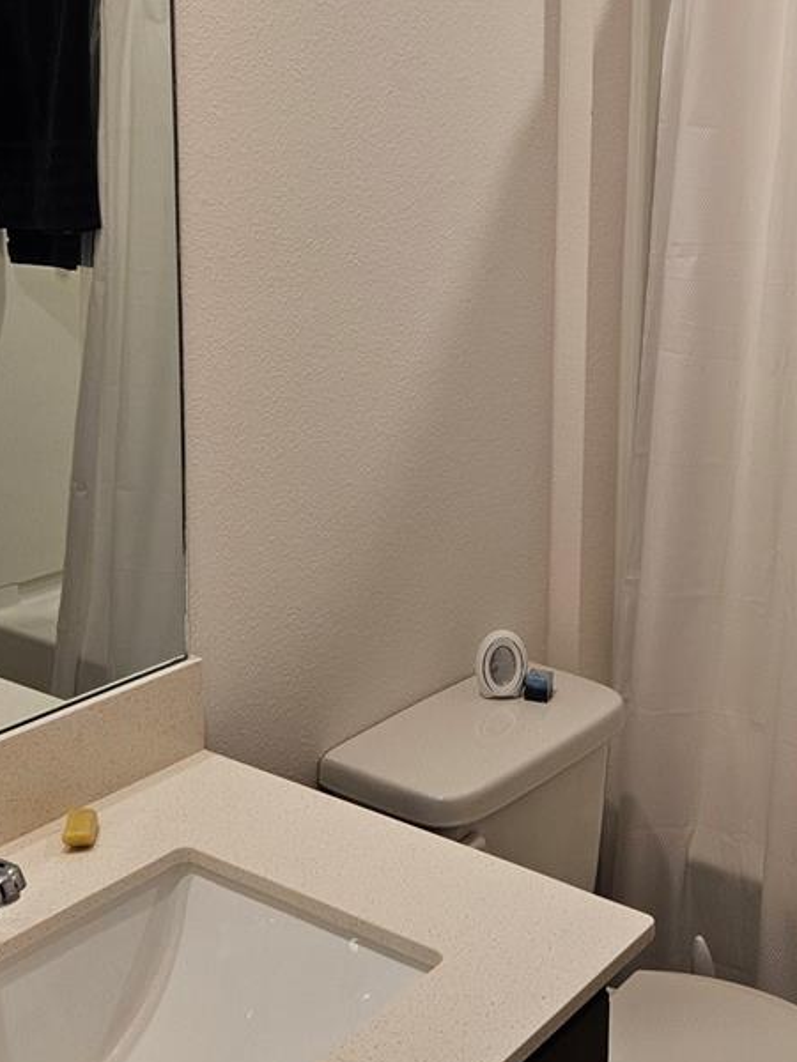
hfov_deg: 30.9
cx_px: 616
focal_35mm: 46
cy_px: 338
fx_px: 1412
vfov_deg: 40.6
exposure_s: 1/120
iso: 100
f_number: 1.8
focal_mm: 5.4
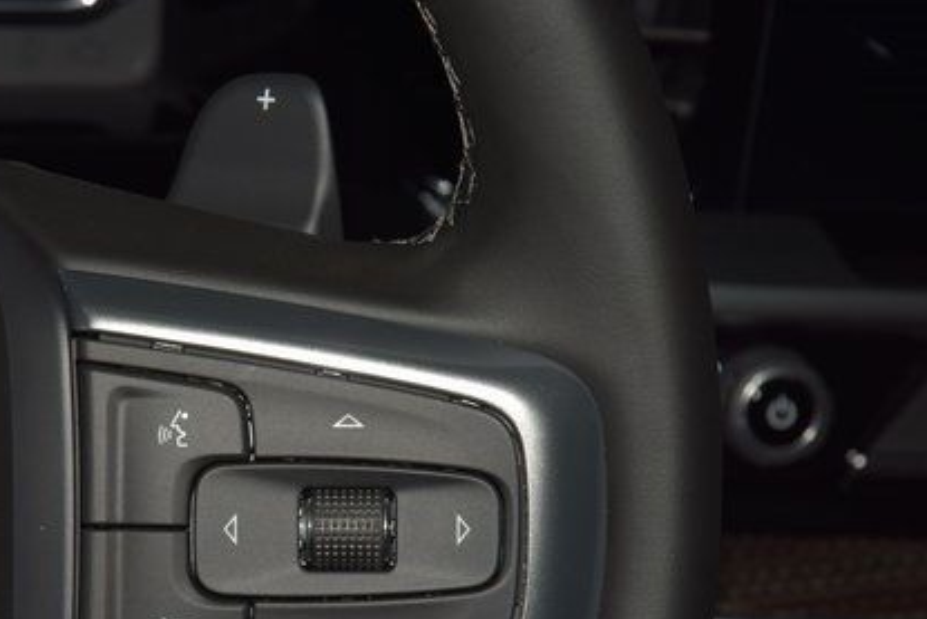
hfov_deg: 12.7
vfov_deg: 8.5
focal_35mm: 162
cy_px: 388
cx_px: 290
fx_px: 4173
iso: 100
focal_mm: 70
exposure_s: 1/125
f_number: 8
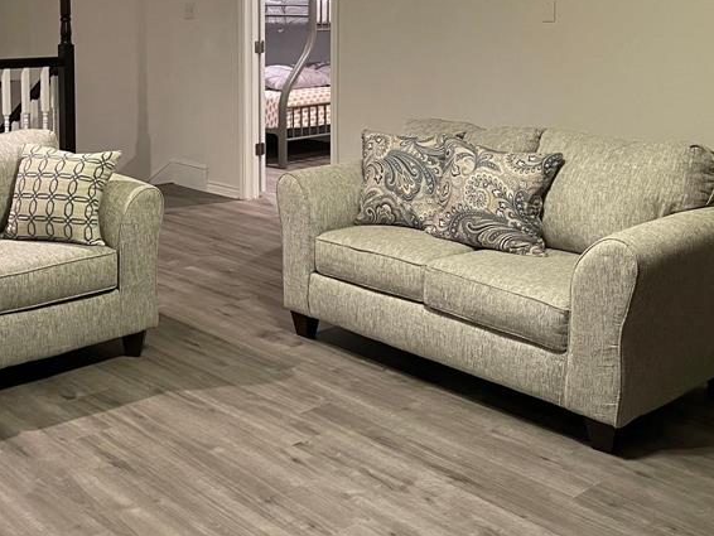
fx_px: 970
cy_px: 93
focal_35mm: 47
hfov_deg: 39.1
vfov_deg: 30.0
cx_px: 159
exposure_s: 1/60
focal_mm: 5.1
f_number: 1.6
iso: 400
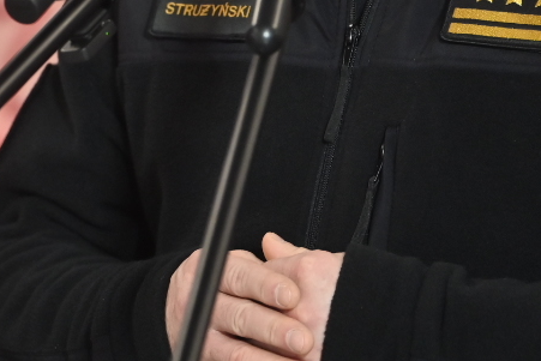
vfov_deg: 2.1
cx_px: 131
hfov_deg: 3.2
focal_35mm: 646
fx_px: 9710
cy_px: -24
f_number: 2.8
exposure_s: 1/400
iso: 1100
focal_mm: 180
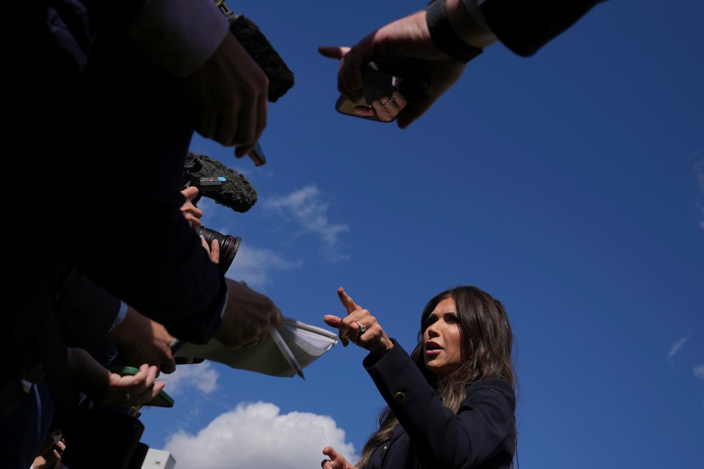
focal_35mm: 38
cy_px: 234
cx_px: 352
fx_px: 743
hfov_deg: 50.7
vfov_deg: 35.1
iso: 100
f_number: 6.3
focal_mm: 38
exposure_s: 1/1000
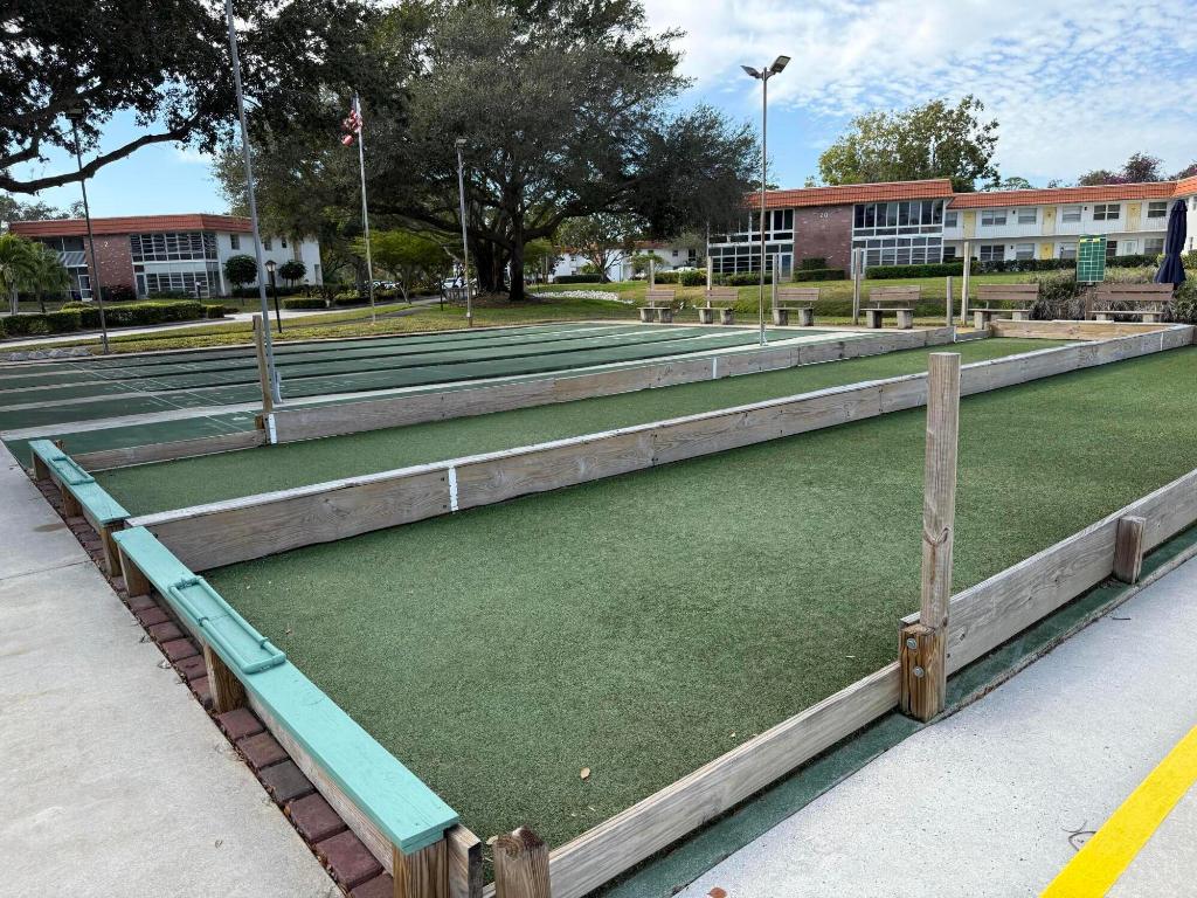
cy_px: 449
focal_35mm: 24
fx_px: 830
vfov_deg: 56.8
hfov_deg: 71.6
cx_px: 598
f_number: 1.78
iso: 100
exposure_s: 1/1901
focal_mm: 6.76
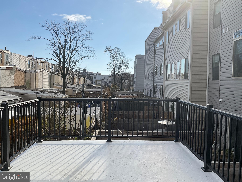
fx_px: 203
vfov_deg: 48.2
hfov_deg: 61.7
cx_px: 121
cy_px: 91
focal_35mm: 29
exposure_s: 1/2959
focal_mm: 3
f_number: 1.8
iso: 16
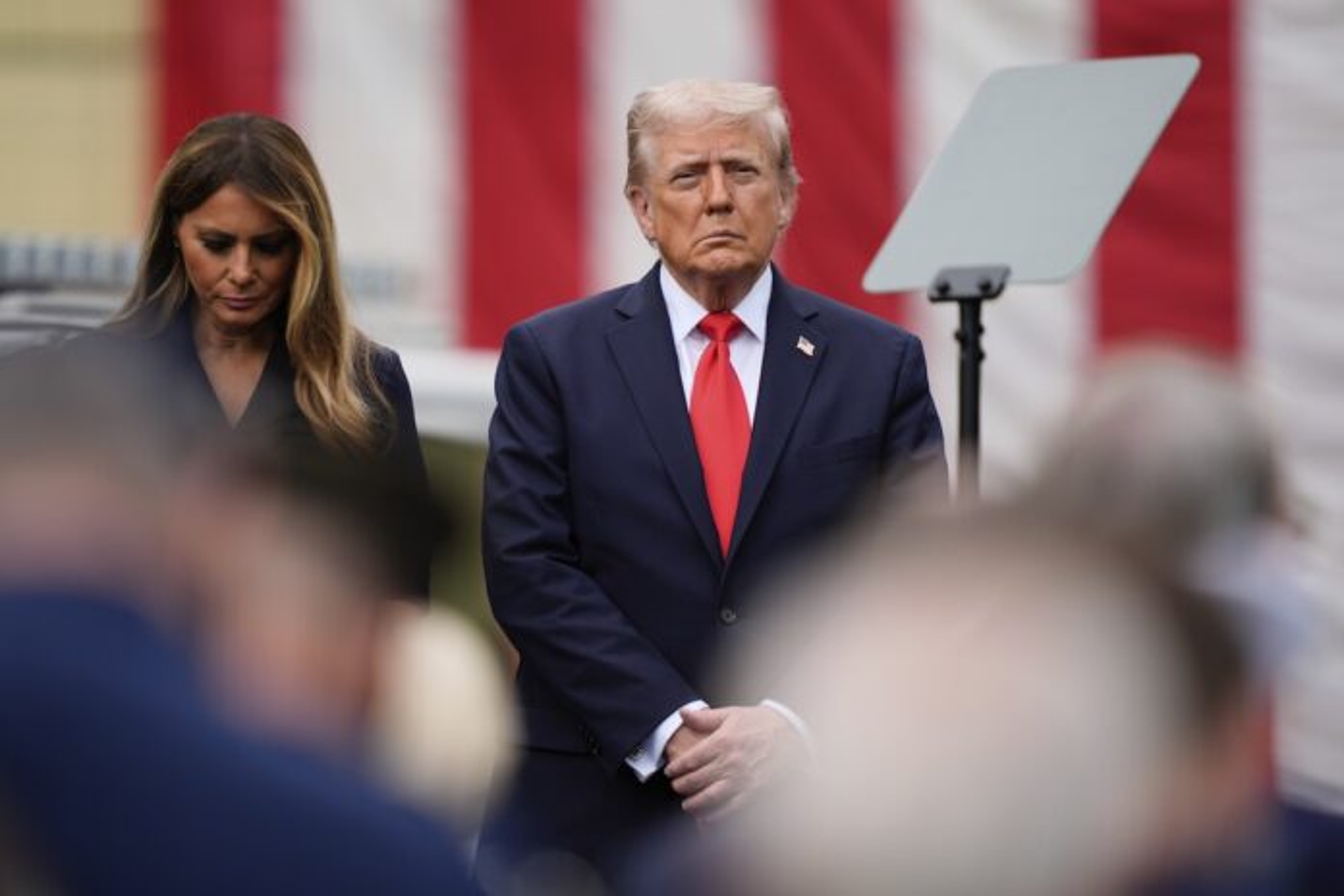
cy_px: 448
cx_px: 672
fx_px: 14932
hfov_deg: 5.2
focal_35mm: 400
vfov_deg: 3.4
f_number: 2.8
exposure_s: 1/2000
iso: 200
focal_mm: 400
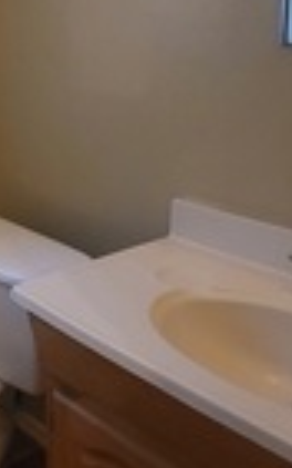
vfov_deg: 41.5
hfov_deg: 24.7
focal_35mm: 47
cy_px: 123
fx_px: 599
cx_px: -60
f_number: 2.2
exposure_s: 1/60.2
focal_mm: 1.74
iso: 320
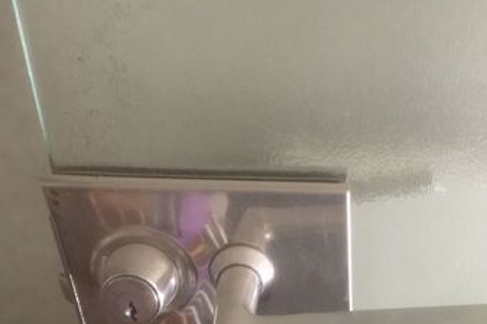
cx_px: 276
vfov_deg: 30.5
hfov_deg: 45.4
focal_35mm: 43
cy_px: 252
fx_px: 581
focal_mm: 4.15
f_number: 2.2
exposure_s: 1/17
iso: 320
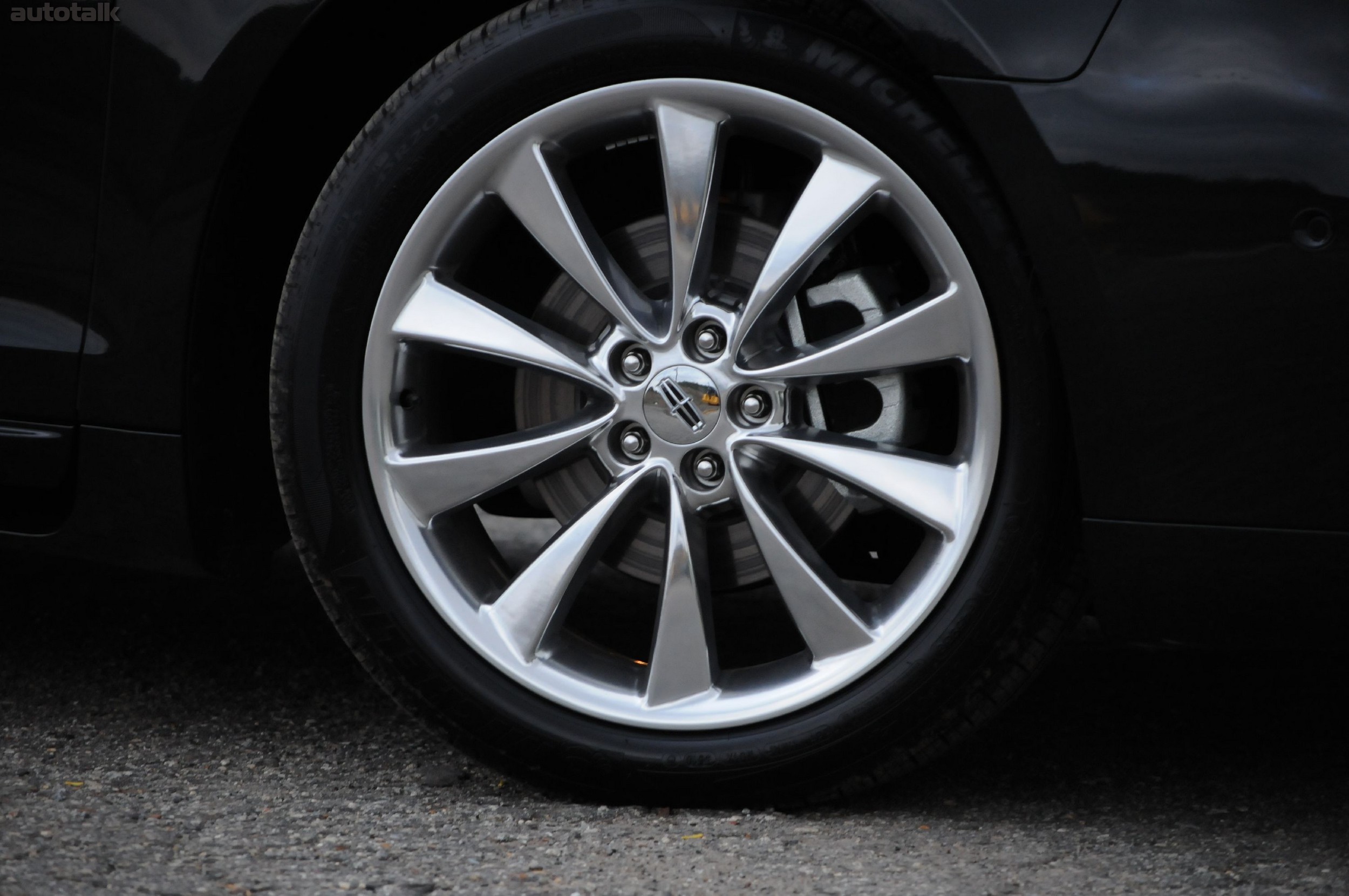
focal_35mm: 150
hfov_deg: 13.7
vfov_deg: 9.1
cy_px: 448
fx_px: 5615
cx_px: 674
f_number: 4.5
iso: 1000
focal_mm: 100
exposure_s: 1/250
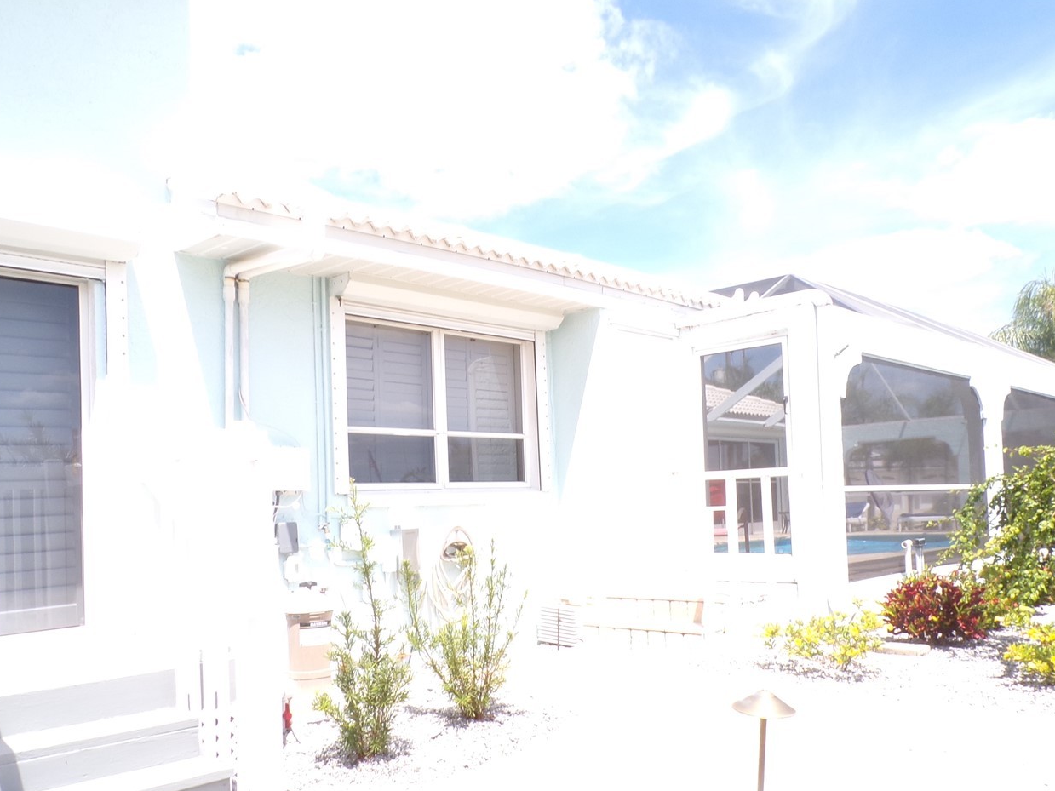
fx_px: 945
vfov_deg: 45.3
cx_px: 559
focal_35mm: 31
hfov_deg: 58.3
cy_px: 451
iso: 80
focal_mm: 4.3
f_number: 8
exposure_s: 1/60
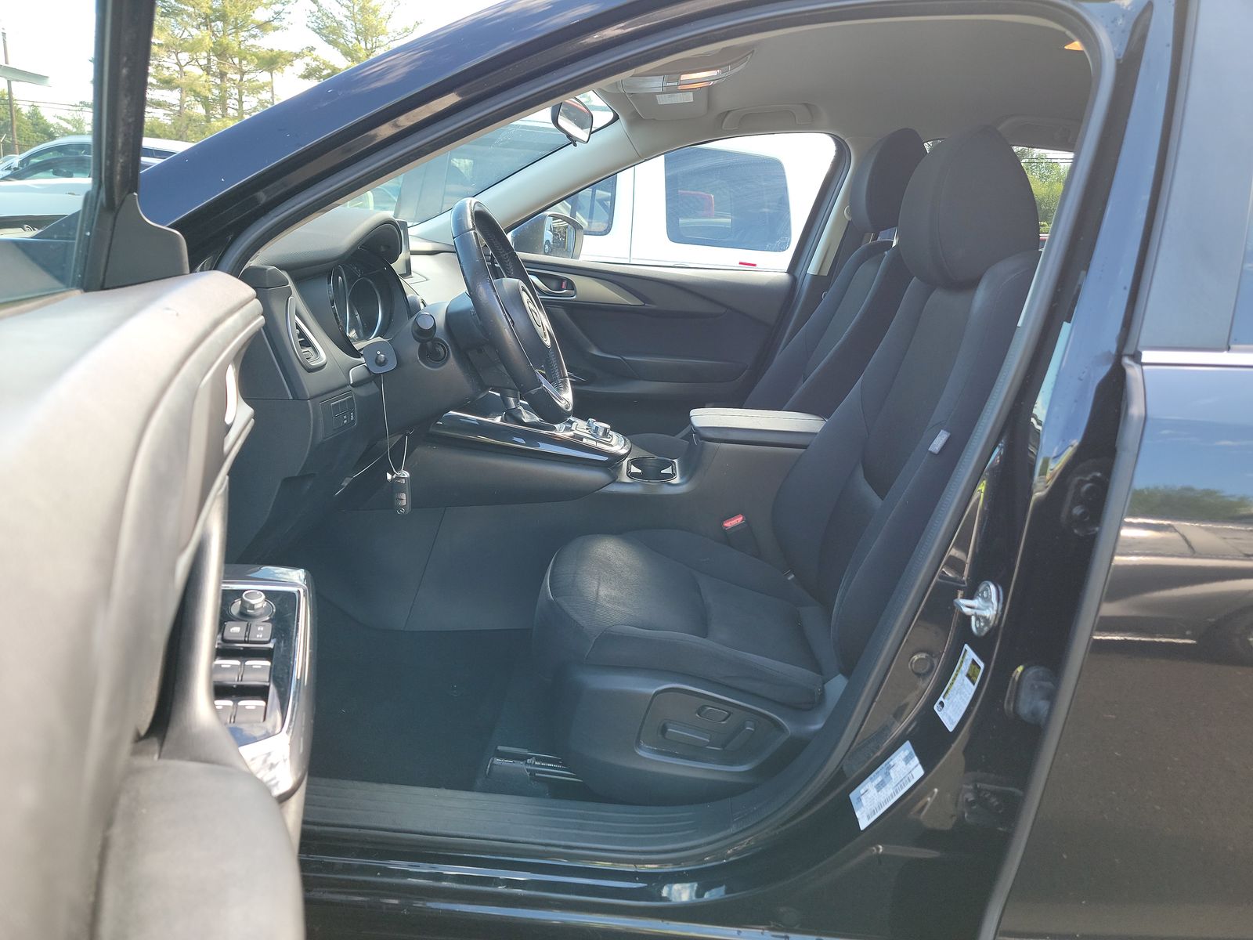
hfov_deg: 71.6
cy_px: 470
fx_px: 869
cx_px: 626
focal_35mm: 24
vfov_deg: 56.8
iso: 54
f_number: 1.8
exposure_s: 1/59
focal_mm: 6.7
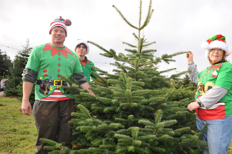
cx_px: 147
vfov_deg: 42.2
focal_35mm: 31
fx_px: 200
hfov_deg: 59.5
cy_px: 89
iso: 200
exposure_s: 1/640
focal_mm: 24
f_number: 3.2
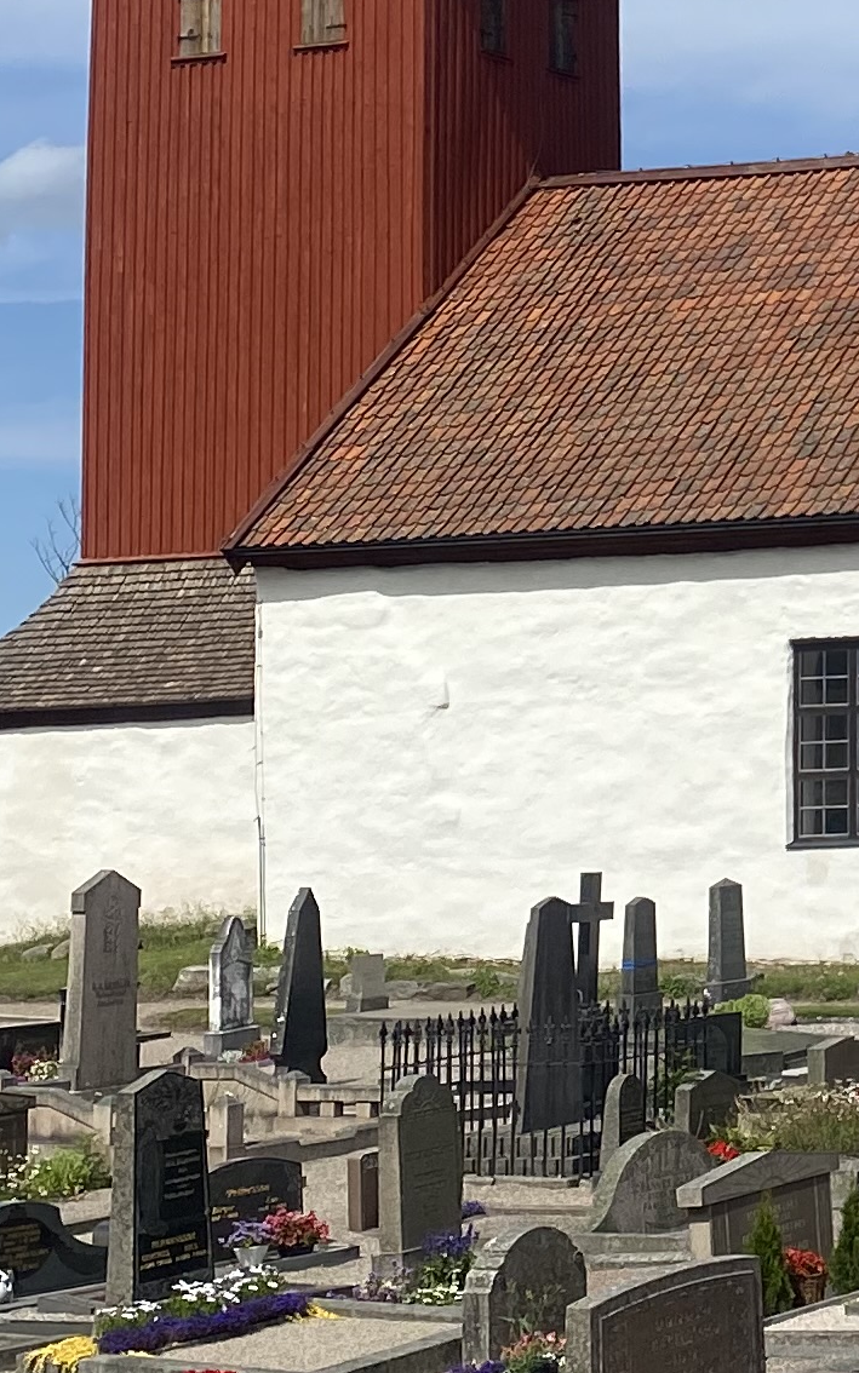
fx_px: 3670
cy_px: 111
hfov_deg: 12.2
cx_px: 1567
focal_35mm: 98
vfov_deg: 20.7
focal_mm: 4.25
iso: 32
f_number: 1.8
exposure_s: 1/5747
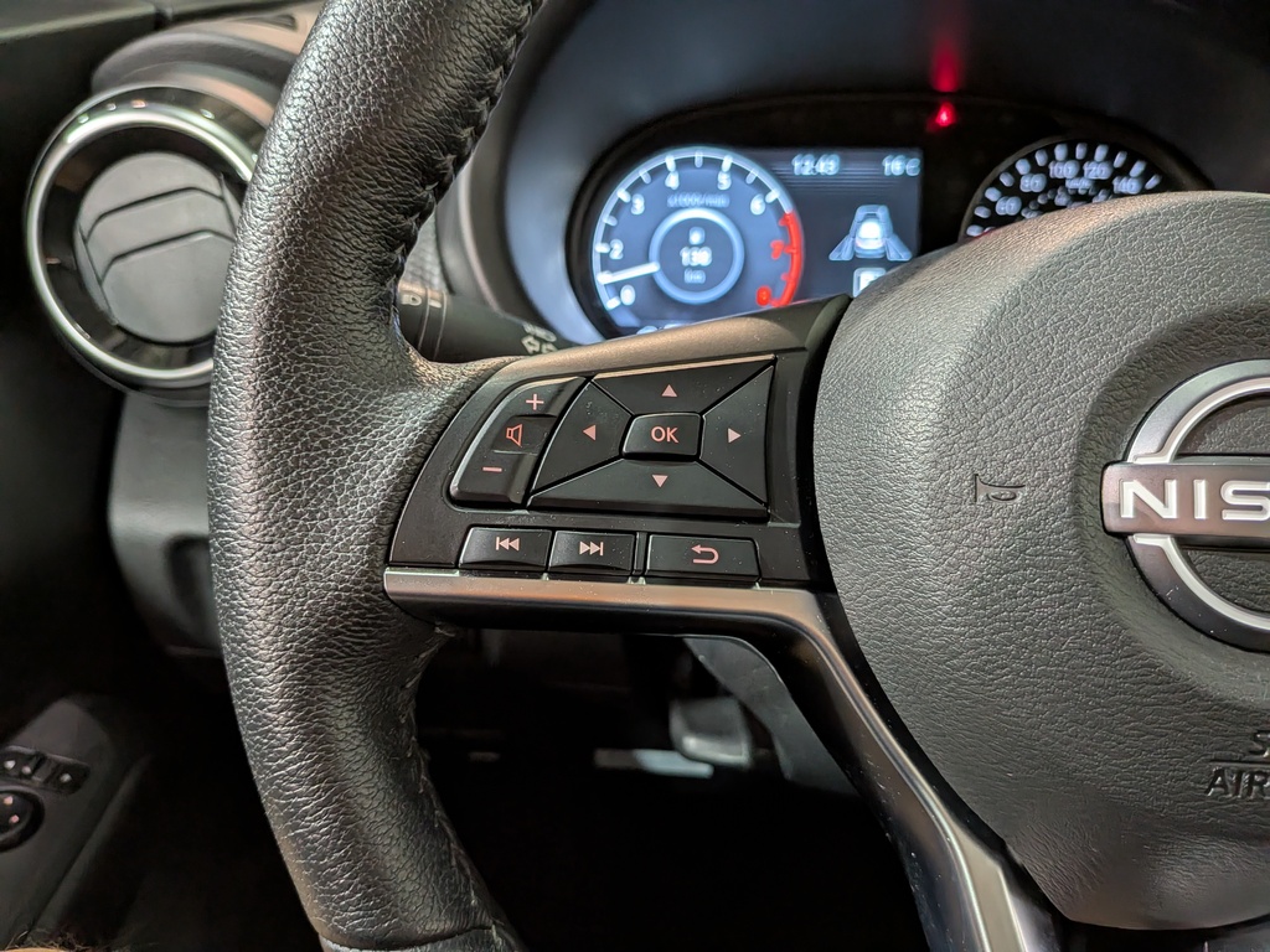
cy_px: 476
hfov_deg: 71.6
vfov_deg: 56.8
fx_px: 881
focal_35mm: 24
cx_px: 635
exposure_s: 1/100
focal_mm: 4.53
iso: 417
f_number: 1.7
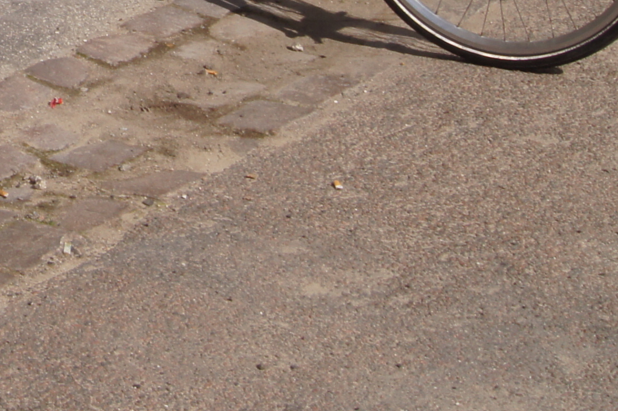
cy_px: -274
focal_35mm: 119
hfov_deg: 16.0
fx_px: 2041
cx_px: -270
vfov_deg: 10.9
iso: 100
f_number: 18
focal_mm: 18
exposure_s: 1/160
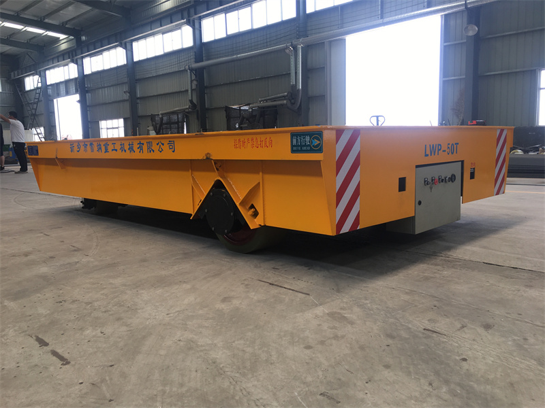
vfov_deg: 48.2
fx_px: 457
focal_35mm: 29
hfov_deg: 61.7
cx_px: 272
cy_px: 204
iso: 25
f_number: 2.2
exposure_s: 1/100
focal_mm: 4.15
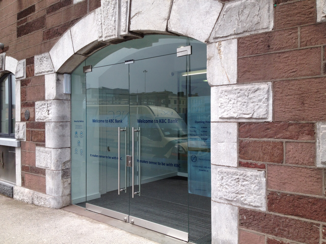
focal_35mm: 35
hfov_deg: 52.6
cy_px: 122
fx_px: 330
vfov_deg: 40.7
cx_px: 163
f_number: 2.4
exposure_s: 1/552
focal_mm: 4.28
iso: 50
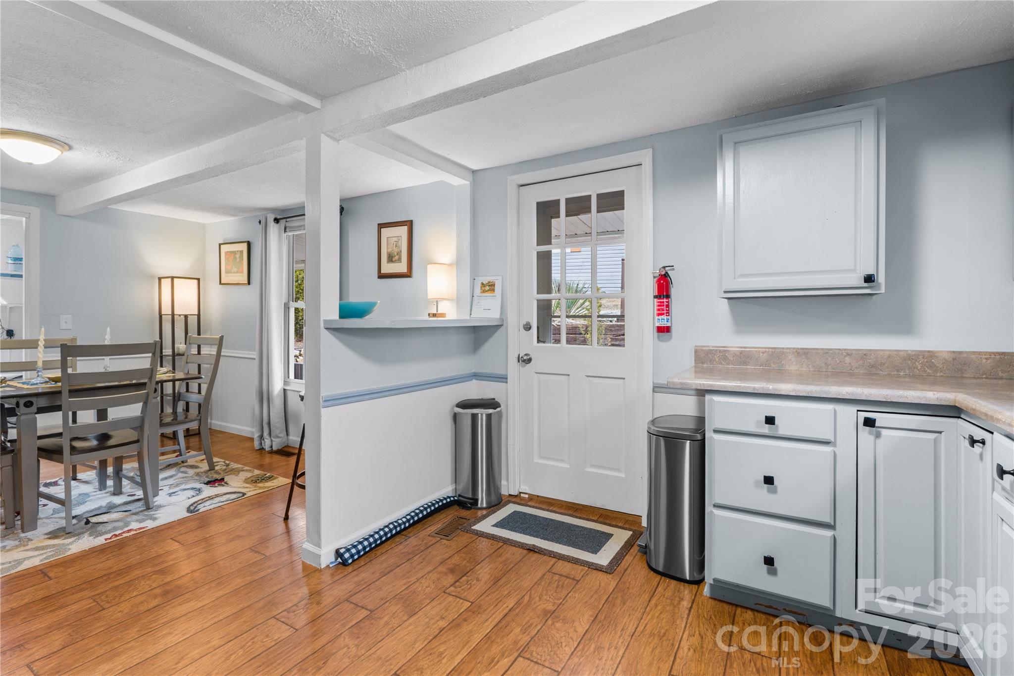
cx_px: 507
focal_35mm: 16
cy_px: 338
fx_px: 465
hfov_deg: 95.0
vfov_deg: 72.0
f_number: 9
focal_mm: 11
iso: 200
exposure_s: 1/1.67
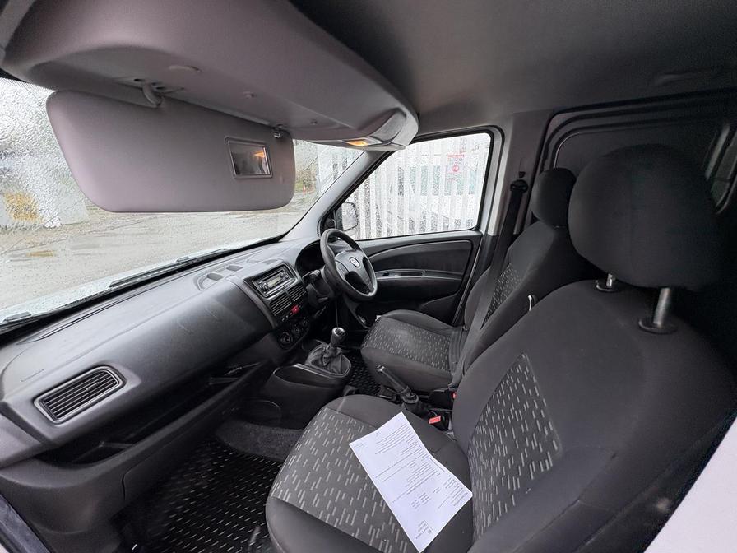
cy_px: 276
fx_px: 298
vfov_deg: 85.7
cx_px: 368
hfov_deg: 102.1
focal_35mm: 14
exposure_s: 1/99
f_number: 2.2
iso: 80
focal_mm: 2.22
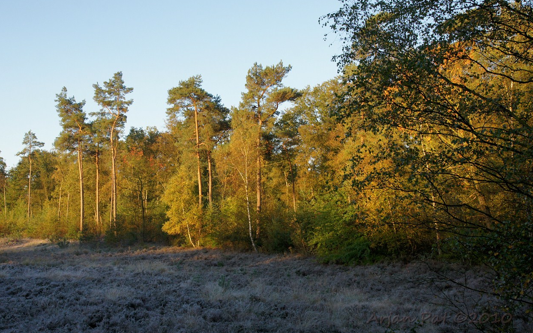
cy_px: 162
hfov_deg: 46.2
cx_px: 266
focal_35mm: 43
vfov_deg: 29.9
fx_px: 625
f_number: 9
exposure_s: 1/80
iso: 200
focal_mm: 28
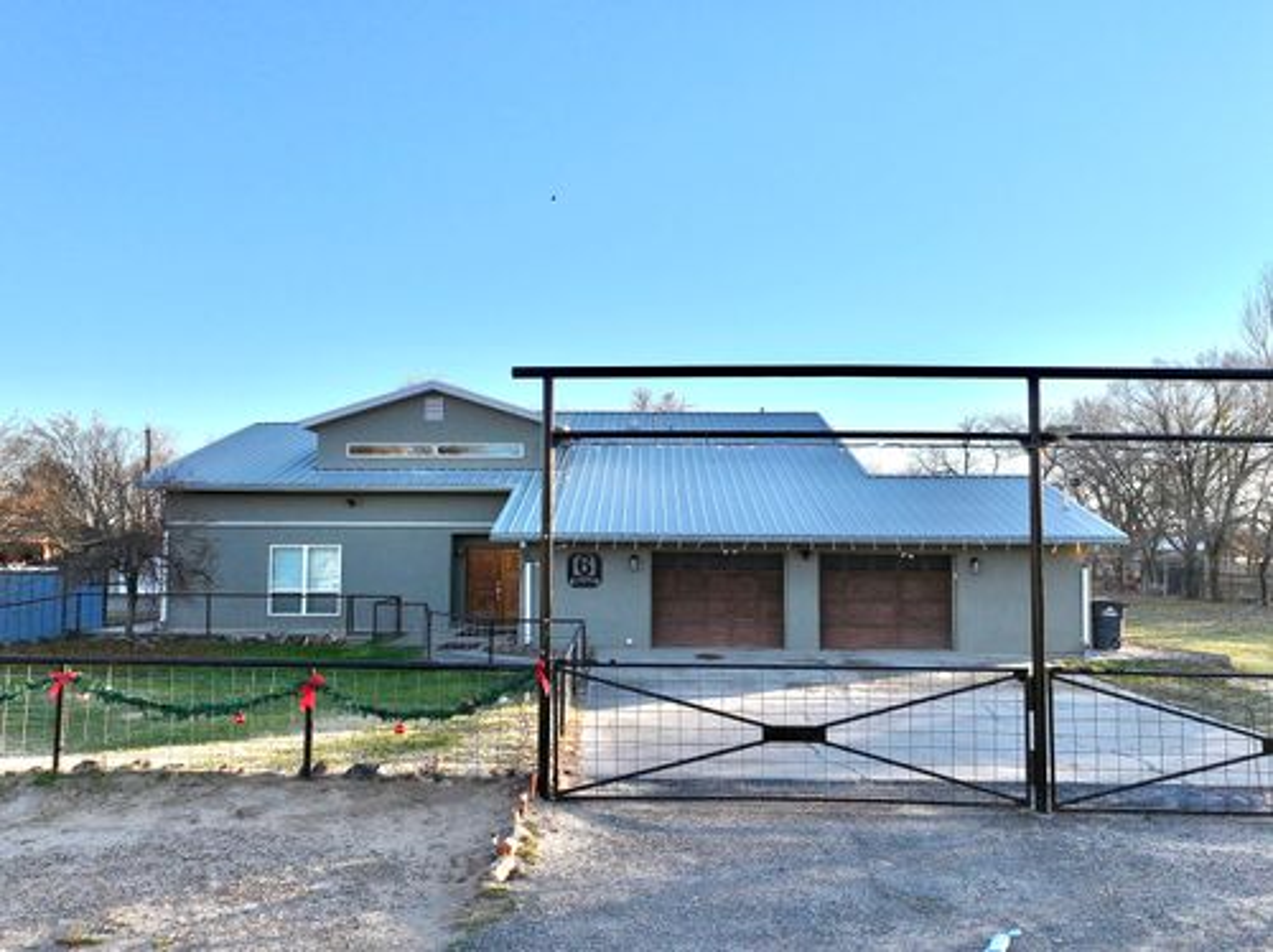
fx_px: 882
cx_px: 636
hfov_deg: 71.6
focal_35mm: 24
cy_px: 476
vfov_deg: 56.7
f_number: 2.8
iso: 190
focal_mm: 12.29
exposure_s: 1/1000
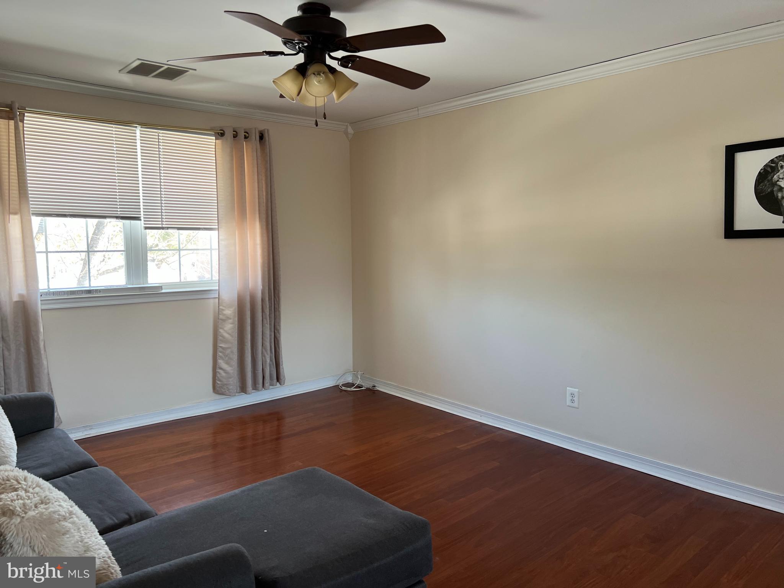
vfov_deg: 53.1
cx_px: 392
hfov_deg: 67.3
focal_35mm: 26
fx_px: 589
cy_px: 294
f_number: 1.5
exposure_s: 1/60
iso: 80
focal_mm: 5.7
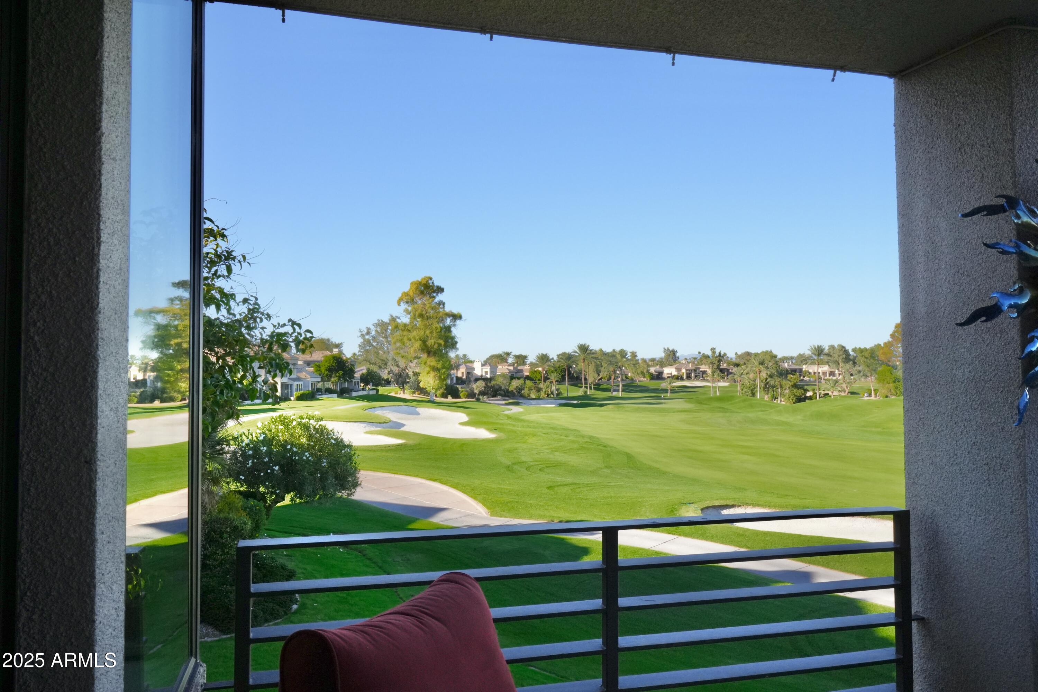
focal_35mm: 27
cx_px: 519
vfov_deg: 47.9
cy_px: 346
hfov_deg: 67.4
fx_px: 778
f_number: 14
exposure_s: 1/320
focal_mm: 18
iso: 800
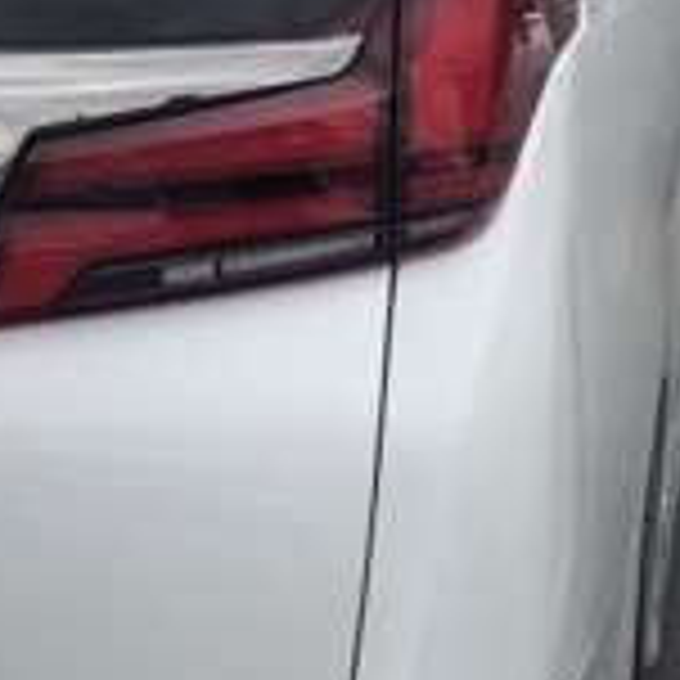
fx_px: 2334
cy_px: 270
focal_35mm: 105
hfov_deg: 15.8
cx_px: -176
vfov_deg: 16.6
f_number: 1.8
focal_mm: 3.99
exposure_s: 1/774
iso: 20
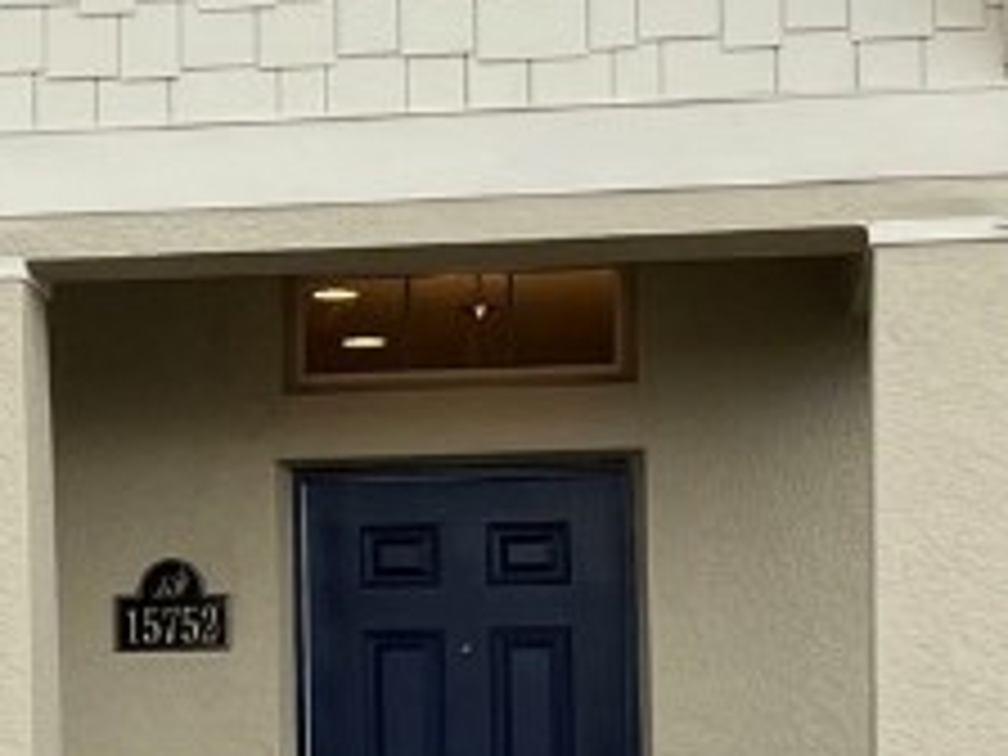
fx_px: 3465
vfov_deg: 12.4
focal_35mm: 119
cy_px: 526
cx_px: 194
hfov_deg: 16.4
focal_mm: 5.7
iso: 50
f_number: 1.5
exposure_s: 1/840
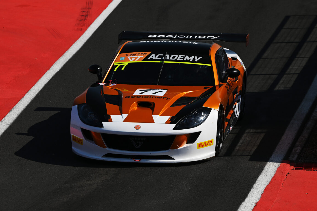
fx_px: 1602
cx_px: 159
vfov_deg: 7.5
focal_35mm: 182
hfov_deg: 11.3
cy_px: 106
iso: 100
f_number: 4
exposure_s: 1/800
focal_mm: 180
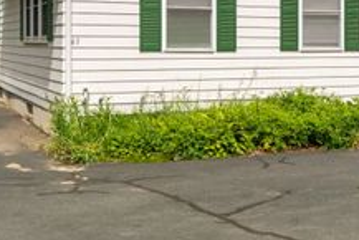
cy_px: -24
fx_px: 828
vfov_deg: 16.0
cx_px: 220
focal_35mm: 83
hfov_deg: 24.4
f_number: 9
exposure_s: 1/1600
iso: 200
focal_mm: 24
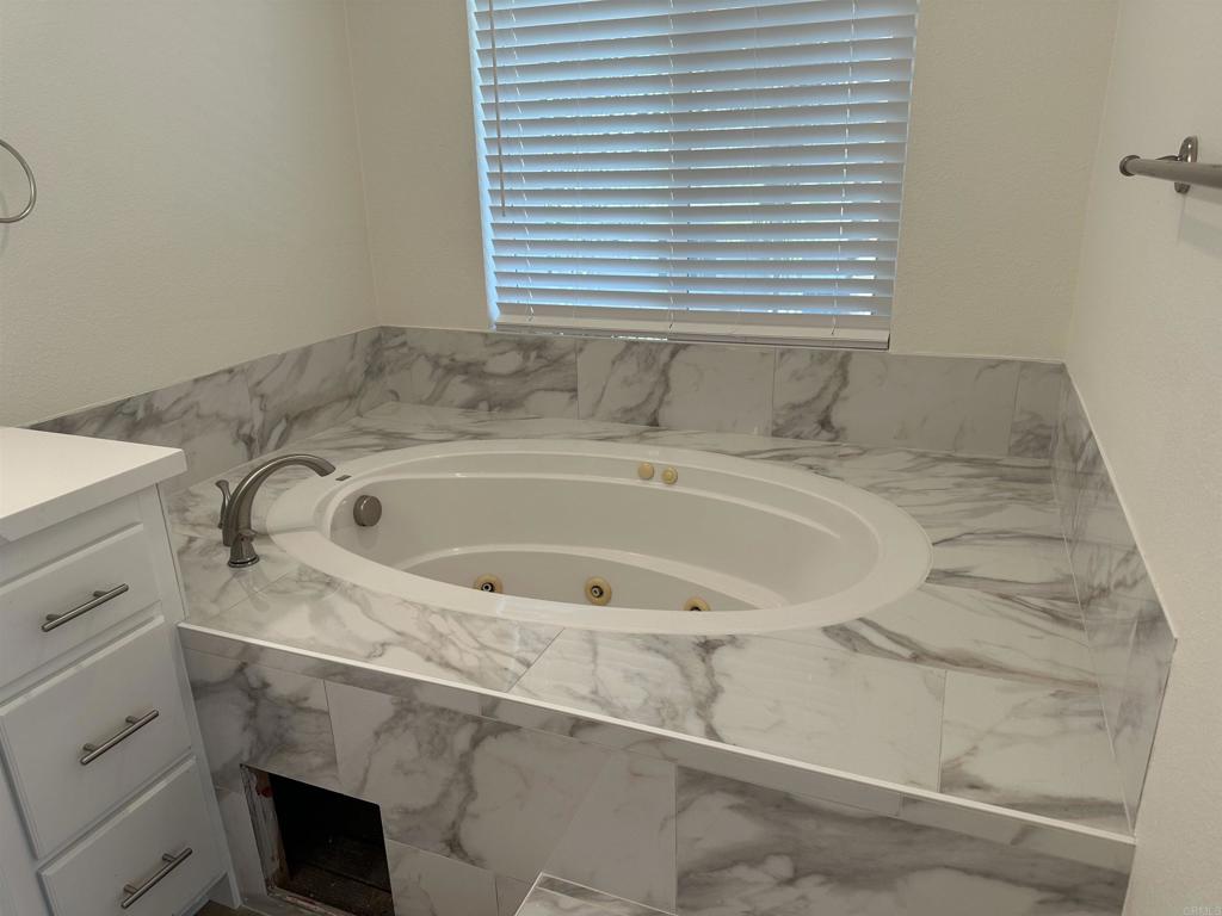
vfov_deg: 56.8
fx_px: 847
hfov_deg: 71.6
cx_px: 611
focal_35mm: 24
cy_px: 458
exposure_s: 1/120
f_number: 1.78
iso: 64
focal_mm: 6.86
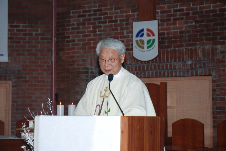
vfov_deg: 13.1
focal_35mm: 105
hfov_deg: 19.4
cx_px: 113
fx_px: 660
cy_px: 76
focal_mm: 70
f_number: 5.6
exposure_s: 1/60
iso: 200
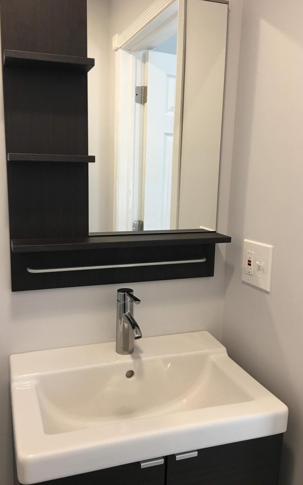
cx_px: 135
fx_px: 409
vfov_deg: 61.2
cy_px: 242
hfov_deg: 40.6
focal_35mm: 31
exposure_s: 1/15
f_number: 2.2
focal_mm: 4.15
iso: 50
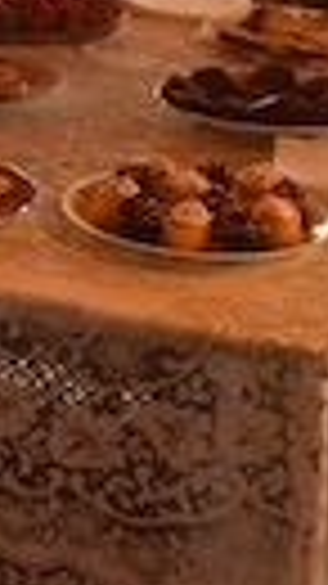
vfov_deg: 18.0
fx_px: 1811
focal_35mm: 117
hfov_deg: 9.8
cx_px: -274
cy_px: 45
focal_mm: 4.15
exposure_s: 1/24
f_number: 2.2
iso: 250
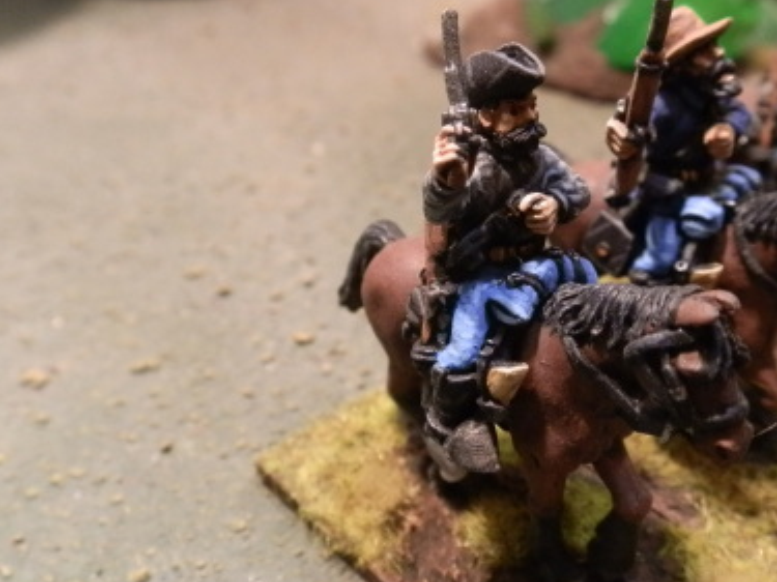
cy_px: 263
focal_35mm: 40
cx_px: 439
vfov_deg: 35.9
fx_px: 898
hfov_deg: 46.7
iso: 400
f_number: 3.1
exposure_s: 1/40
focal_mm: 5
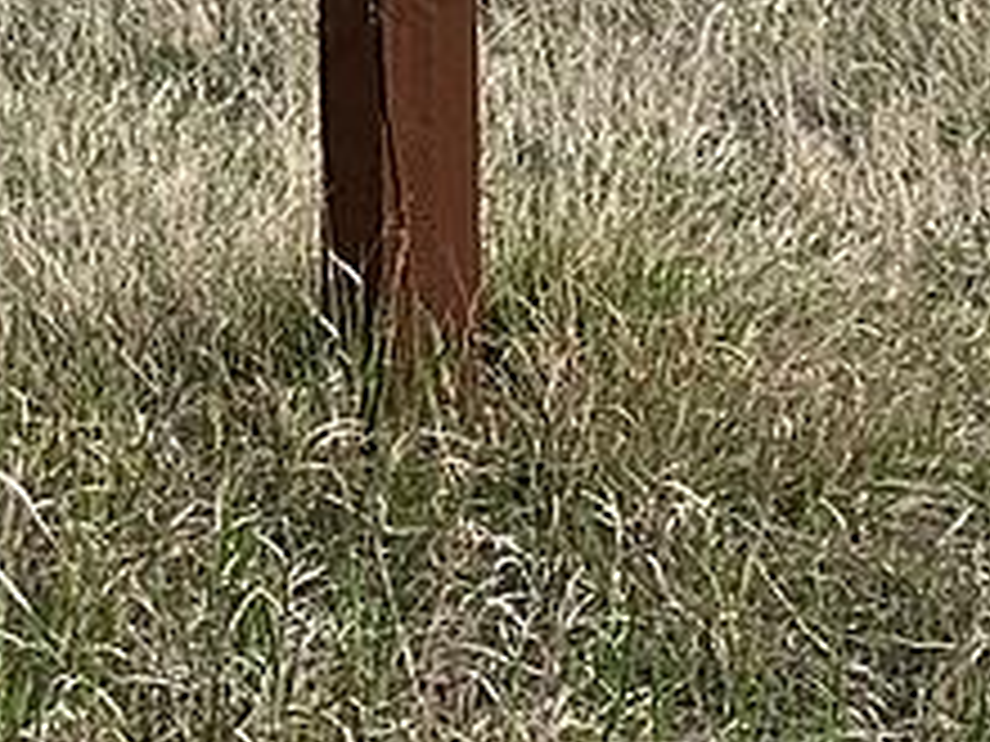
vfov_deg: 10.8
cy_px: -908
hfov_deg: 14.6
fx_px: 3461
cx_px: -716
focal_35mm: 121
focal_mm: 4.25
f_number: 1.8
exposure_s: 1/2364
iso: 25
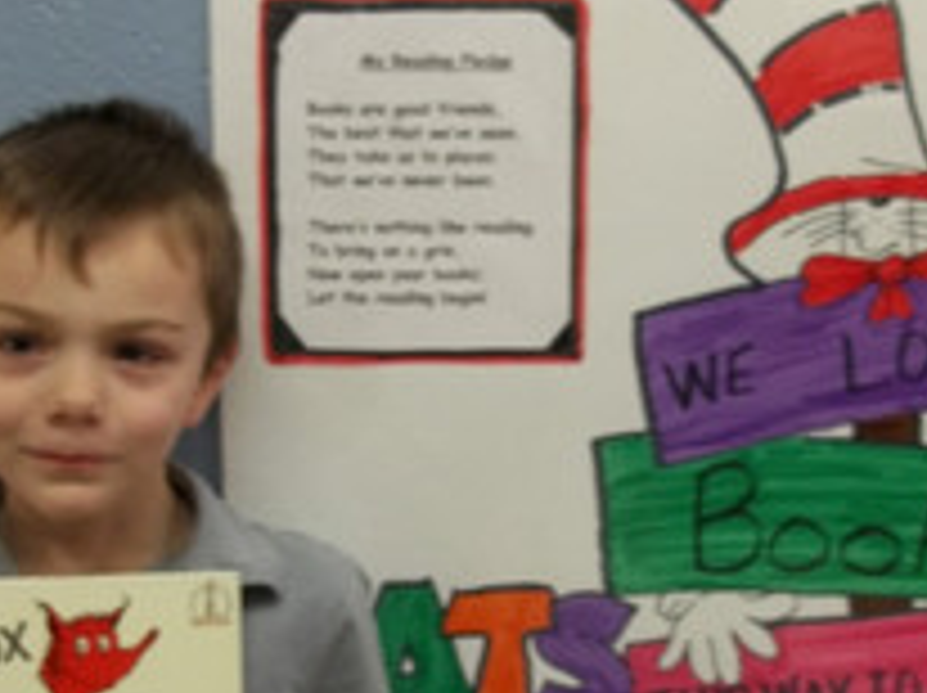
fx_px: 1872
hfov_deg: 27.8
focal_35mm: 70
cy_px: 454
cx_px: 414
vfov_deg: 20.9
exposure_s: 1/25
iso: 160
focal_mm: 6.5
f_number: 3.1
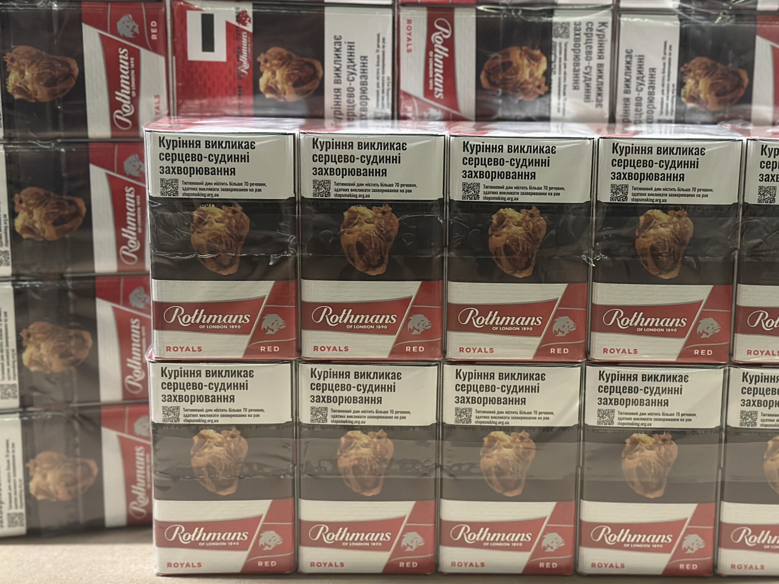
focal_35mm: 61
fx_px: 1373
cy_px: 259
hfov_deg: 31.5
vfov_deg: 24.0
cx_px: 493
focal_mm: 6.86
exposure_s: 1/40
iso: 500
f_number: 1.78
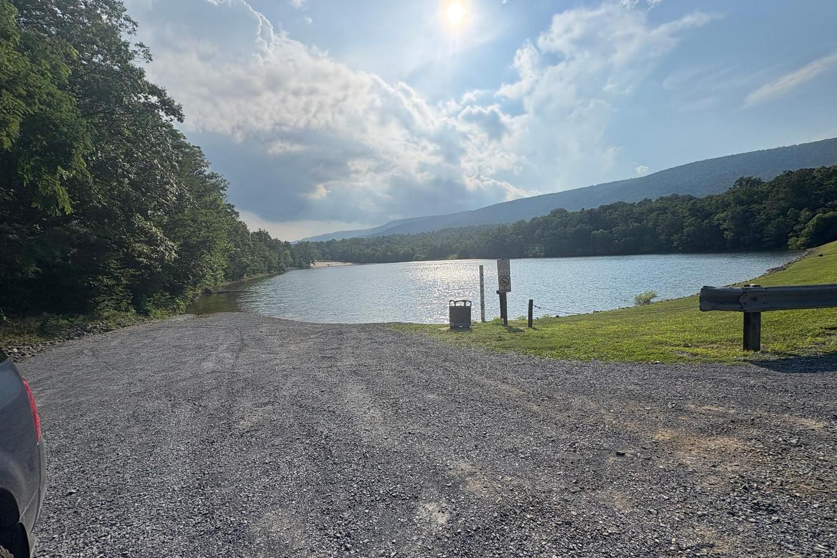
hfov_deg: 100.4
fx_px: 349
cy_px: 306
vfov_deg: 77.1
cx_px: 417
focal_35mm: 15
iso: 50
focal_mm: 2.22
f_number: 2.2
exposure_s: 1/4367
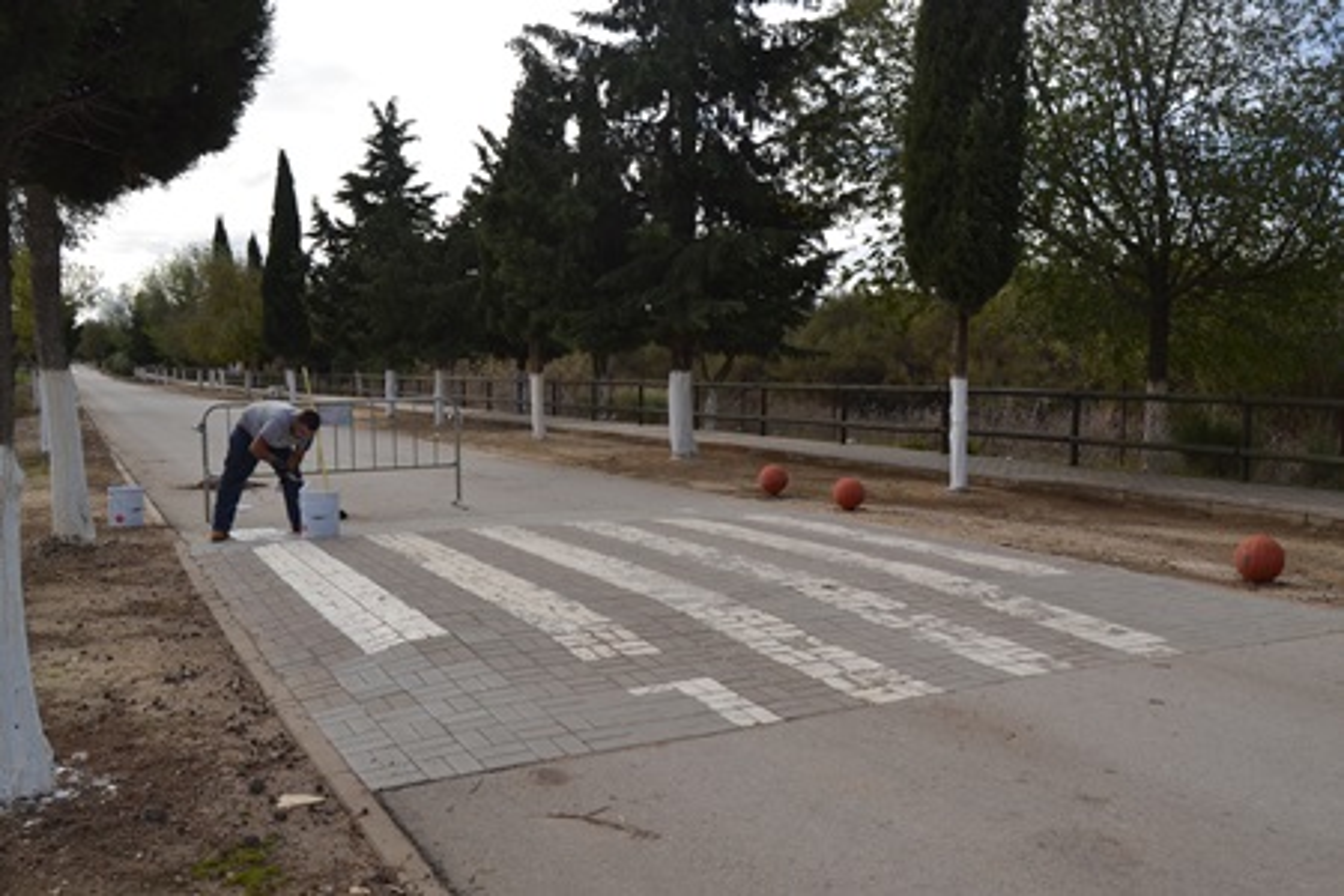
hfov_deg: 61.9
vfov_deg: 43.6
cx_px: 672
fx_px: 1120
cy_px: 448
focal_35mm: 30
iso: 100
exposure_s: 1/200
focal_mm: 20
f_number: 10
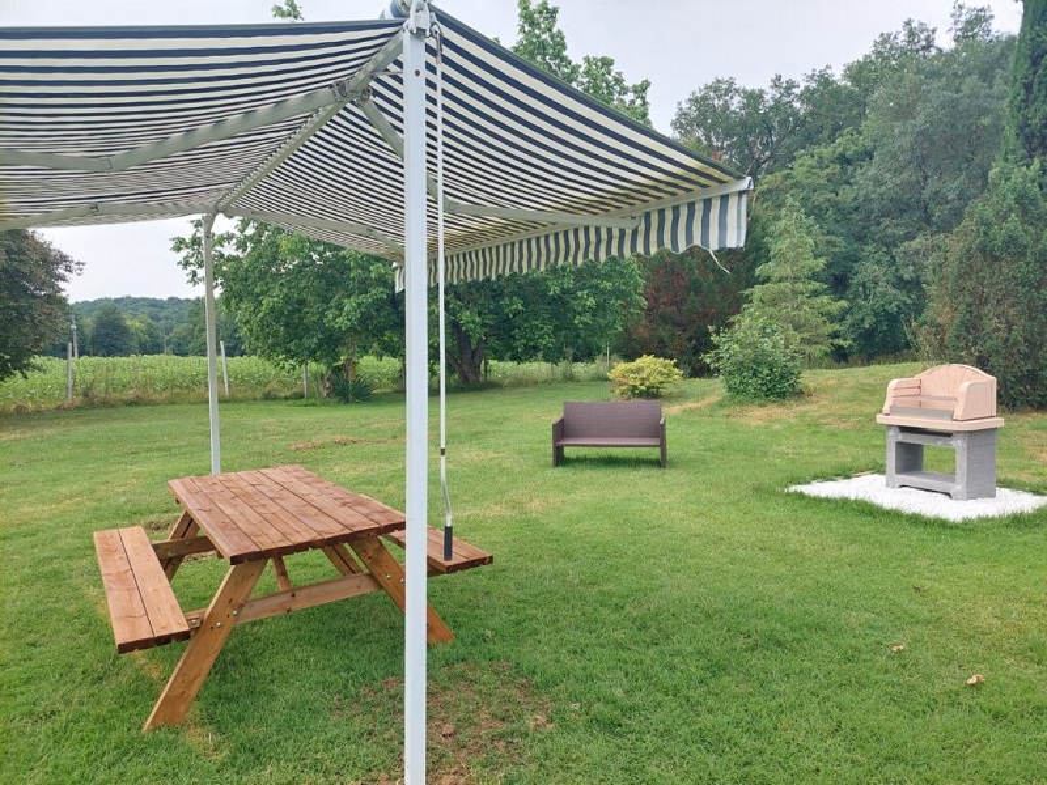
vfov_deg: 54.9
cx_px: 524
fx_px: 756
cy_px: 392
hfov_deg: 69.4
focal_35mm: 25
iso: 40
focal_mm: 5.23
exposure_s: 1/454
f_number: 1.8
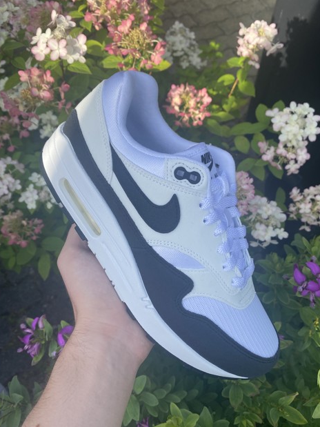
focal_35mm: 28
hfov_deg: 49.7
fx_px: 345
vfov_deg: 63.4
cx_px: 162
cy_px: 229
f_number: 1.8
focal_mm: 4.25
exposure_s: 1/1063
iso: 32
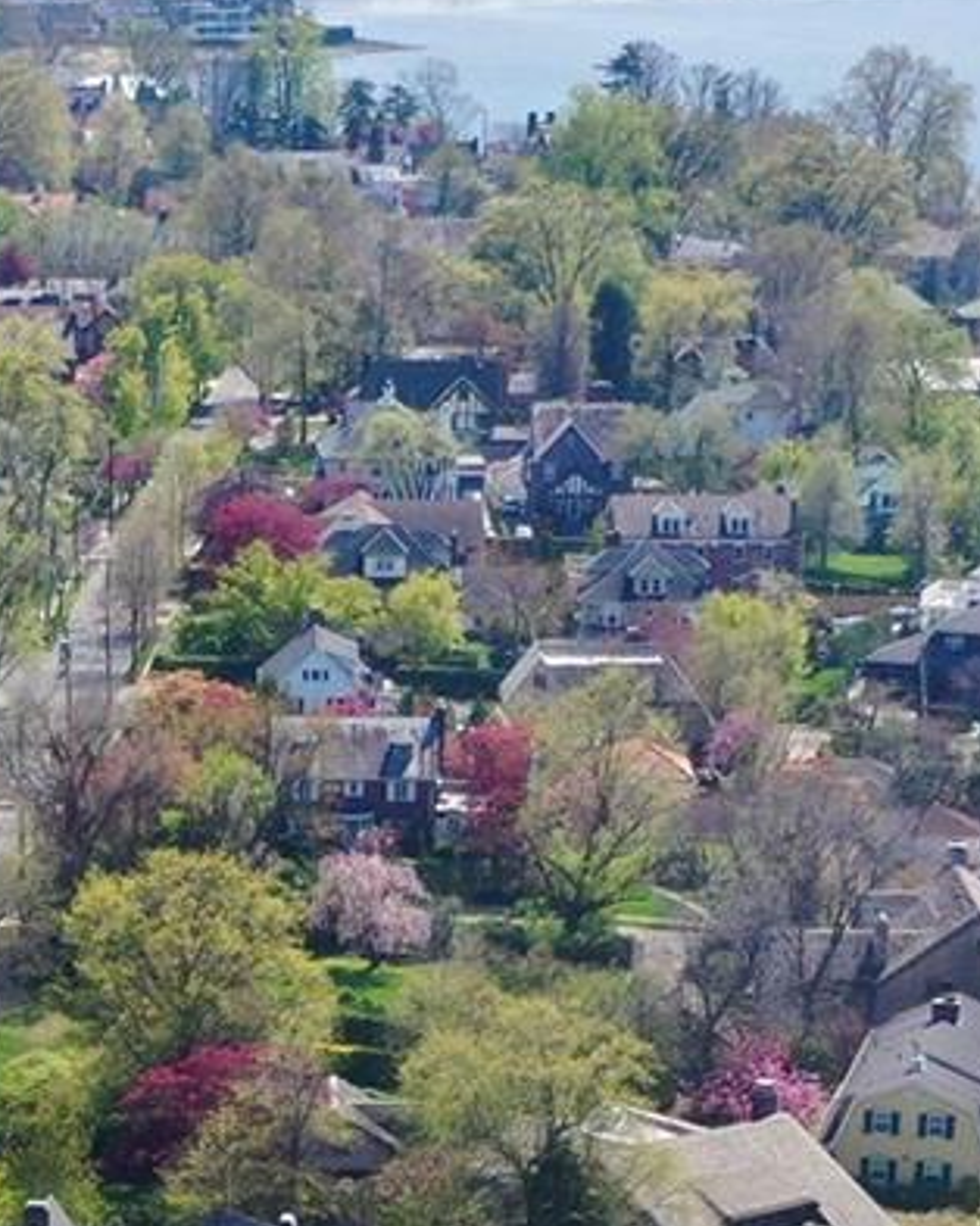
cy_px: 1736
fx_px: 4971
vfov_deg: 13.4
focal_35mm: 137
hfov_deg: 11.1
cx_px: -97
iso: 100
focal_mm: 10.26
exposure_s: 1/500
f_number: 5.6
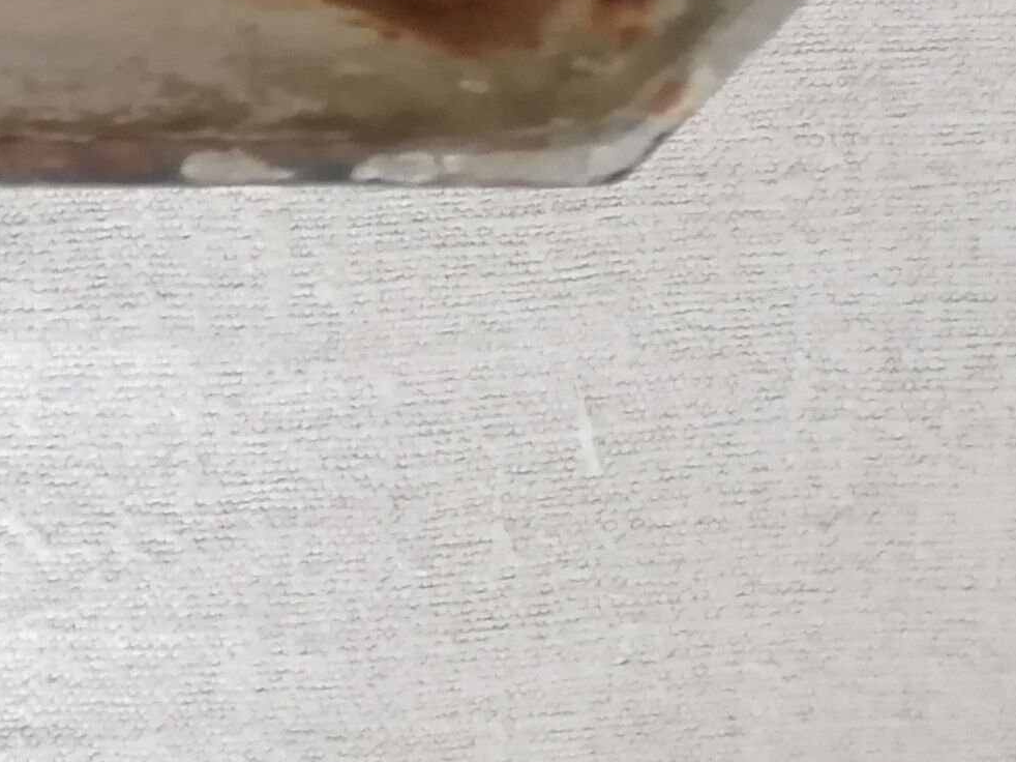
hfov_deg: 15.3
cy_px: -435
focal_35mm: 110
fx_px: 3228
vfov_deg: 12.7
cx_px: -831
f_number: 1.8
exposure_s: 1/16.7
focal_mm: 4.75
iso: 800
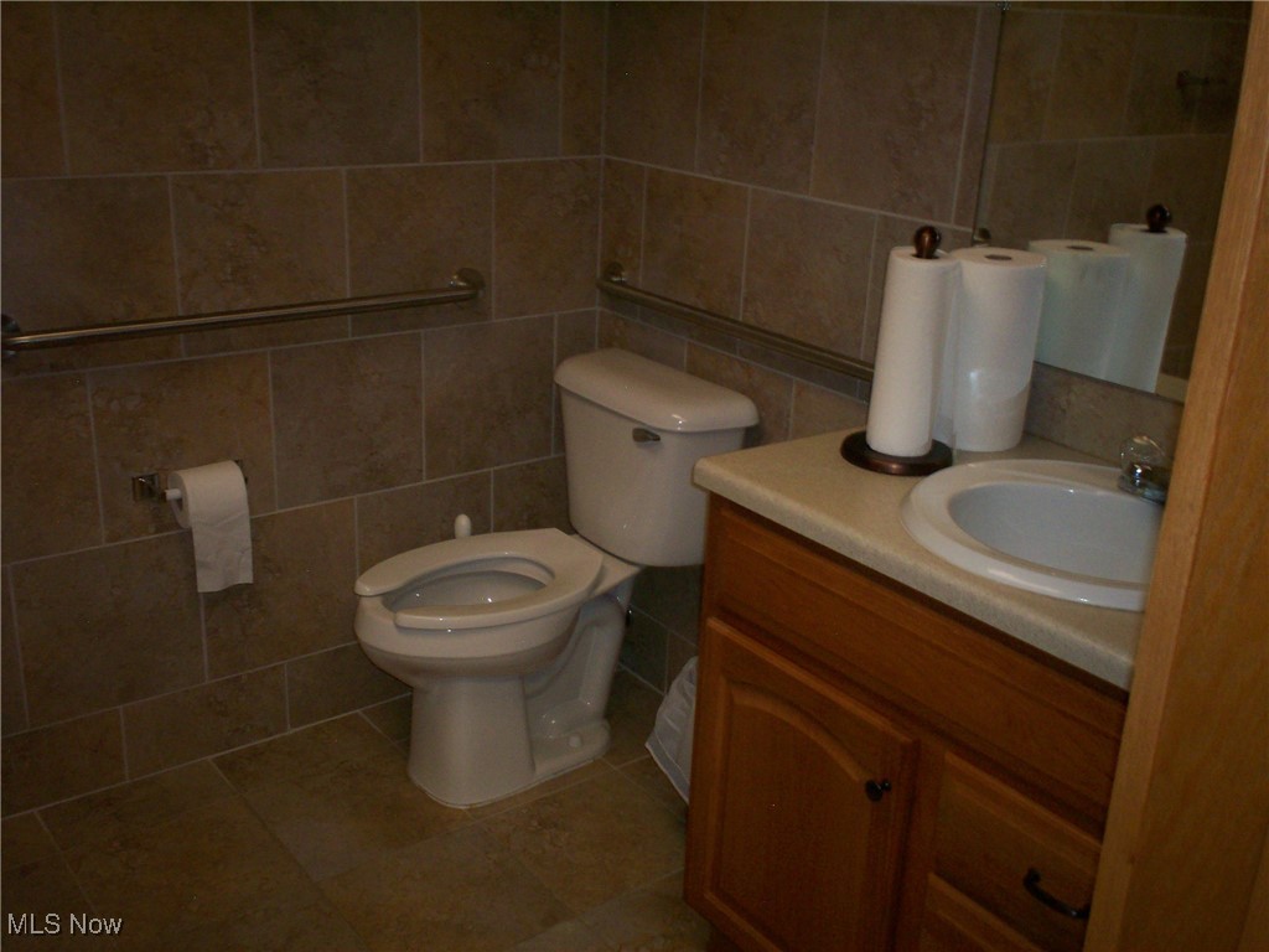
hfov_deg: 51.4
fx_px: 1320
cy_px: 476
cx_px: 634
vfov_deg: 39.7
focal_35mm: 36
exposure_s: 1/60
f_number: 4.5
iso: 140
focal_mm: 6
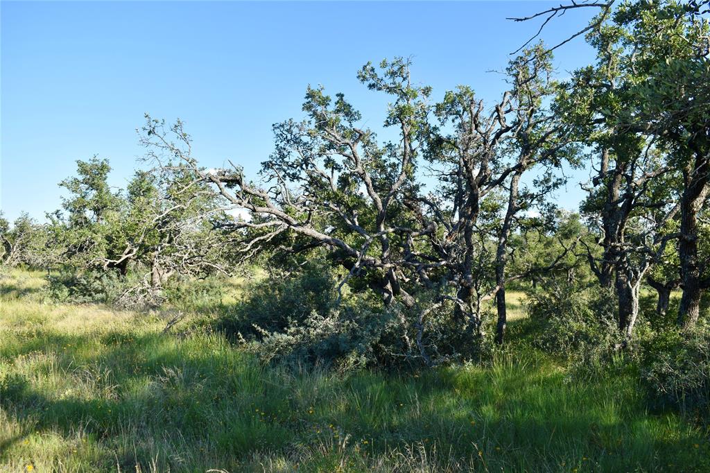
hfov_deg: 53.1
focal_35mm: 36
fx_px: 710
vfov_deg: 36.8
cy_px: 236
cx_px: 355
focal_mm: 24
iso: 100
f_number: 7.1
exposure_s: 1/200
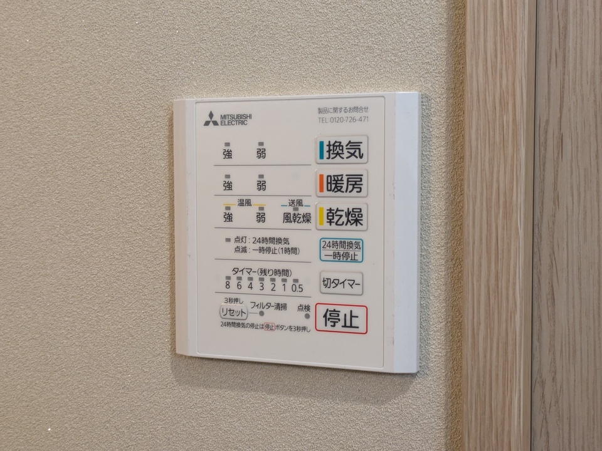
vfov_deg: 28.6
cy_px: 226
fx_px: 887
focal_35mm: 51
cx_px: 301
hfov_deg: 37.5
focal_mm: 5.43
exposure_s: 1/50
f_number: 1.89
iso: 176
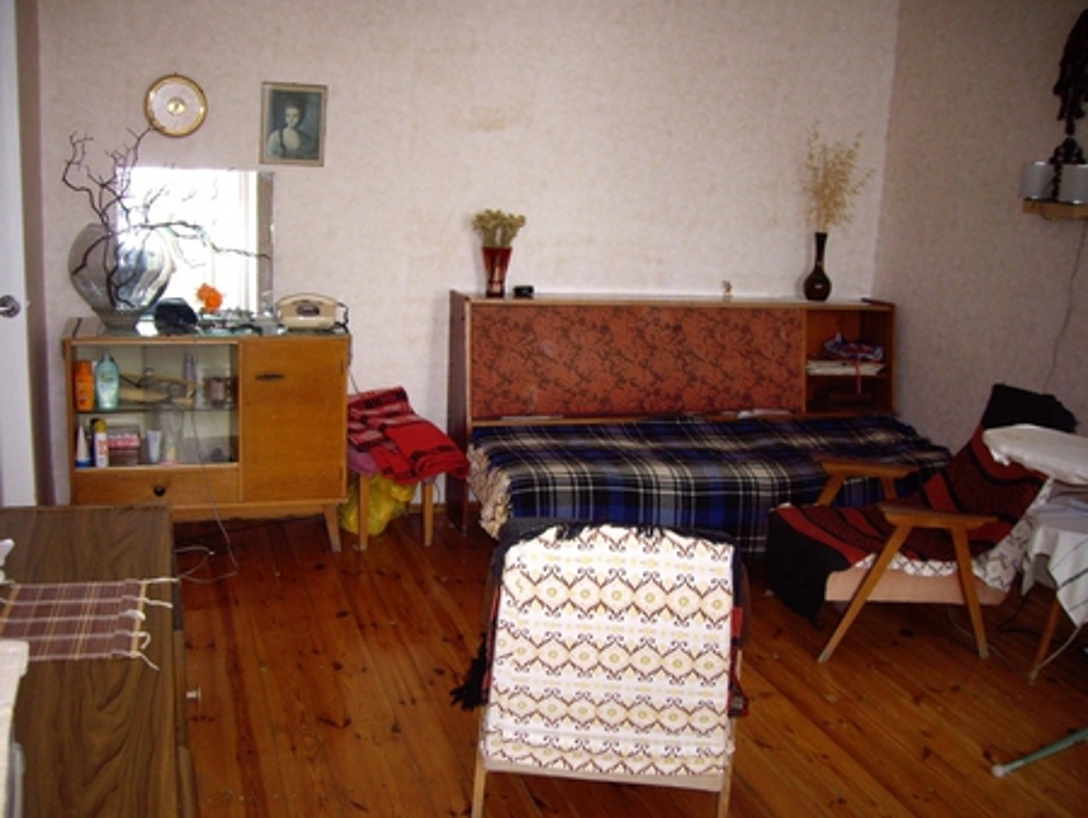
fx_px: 1195
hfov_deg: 49.0
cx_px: 544
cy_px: 409
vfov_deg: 37.8
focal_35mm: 38
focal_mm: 6.2
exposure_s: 1/40
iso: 200
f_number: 2.7
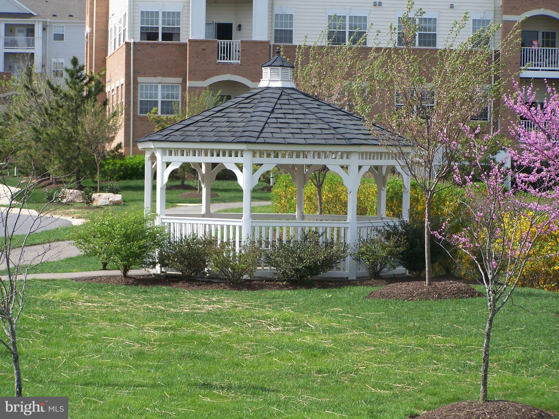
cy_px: 210
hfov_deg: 15.4
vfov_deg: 11.6
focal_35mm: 128
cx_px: 280
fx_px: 2067
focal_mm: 21.2
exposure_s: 1/800
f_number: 3.2
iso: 80
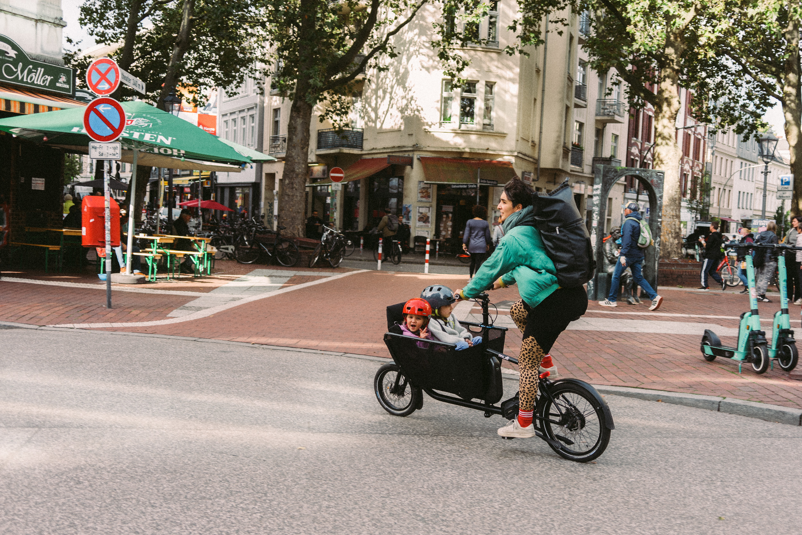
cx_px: 401
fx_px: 869
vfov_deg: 34.2
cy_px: 268
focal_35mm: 39
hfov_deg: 49.6
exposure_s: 1/100
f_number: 10
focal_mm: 39
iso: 100
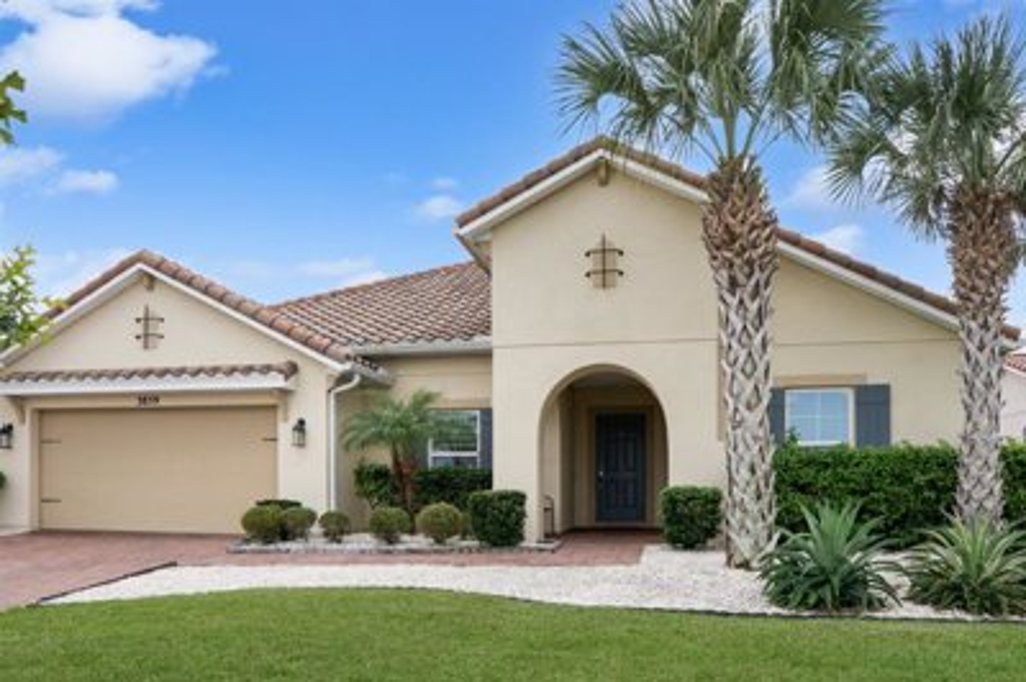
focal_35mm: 24
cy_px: 341
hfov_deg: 73.8
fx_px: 683
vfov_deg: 53.1
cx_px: 513
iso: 400
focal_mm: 16
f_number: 7.1
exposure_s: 1/400
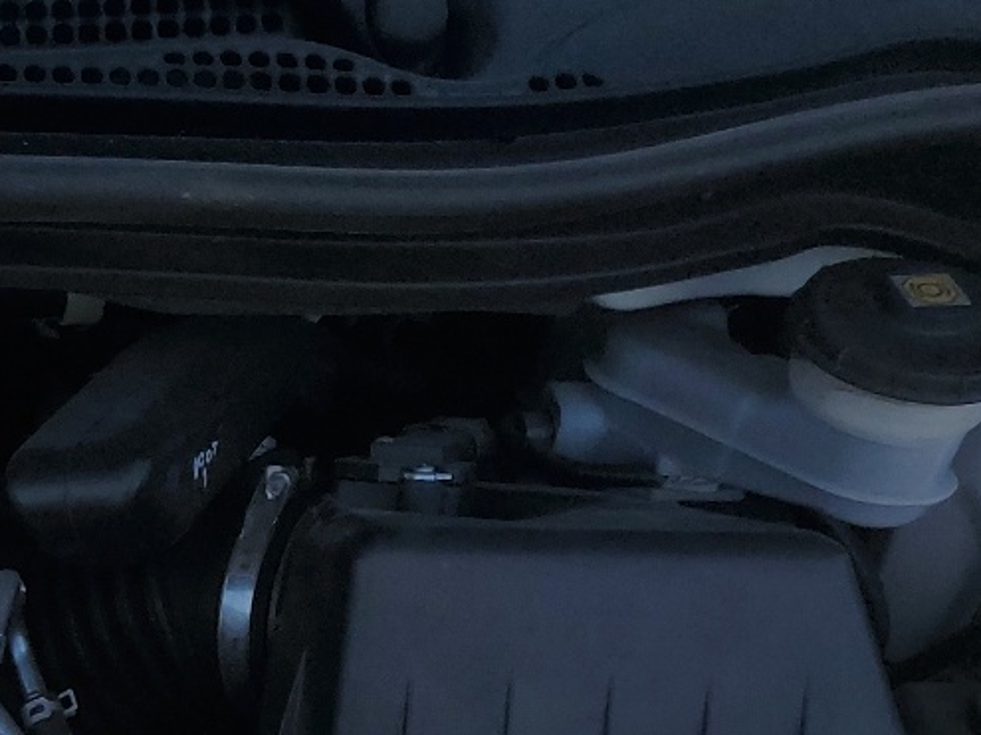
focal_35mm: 84
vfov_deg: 16.4
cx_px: -493
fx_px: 2380
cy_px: 1004
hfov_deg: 20.1
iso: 50
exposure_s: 1/3333
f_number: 1.5
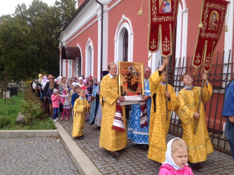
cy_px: 88
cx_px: 117
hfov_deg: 52.6
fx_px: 237
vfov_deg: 40.7
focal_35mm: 35
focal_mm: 4.28
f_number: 2.4
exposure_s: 1/516
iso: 50
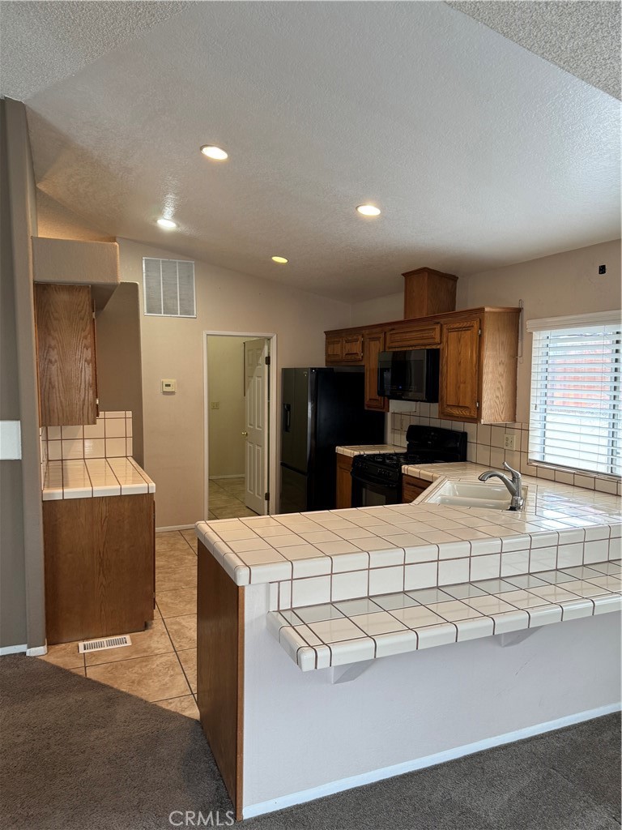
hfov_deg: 56.8
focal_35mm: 24
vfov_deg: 71.6
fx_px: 575
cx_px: 311
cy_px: 415
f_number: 1.78
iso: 125
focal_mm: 6.86
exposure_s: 1/60
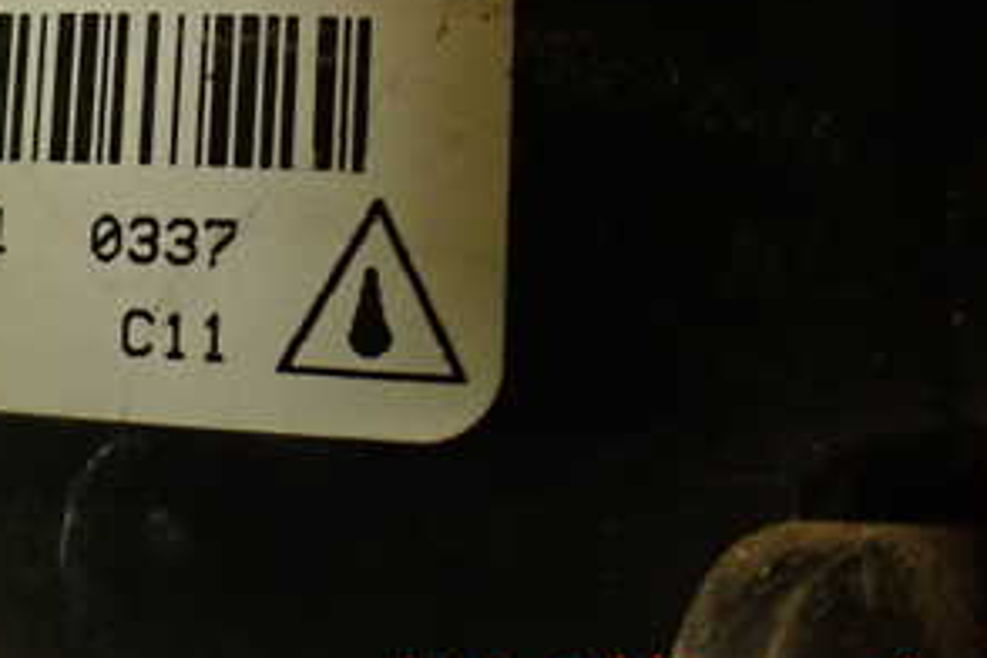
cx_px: 154
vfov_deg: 19.4
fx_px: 1864
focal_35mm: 68
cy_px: -20
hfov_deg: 28.8
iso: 800
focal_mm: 5.79
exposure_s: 1/30
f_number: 2.4
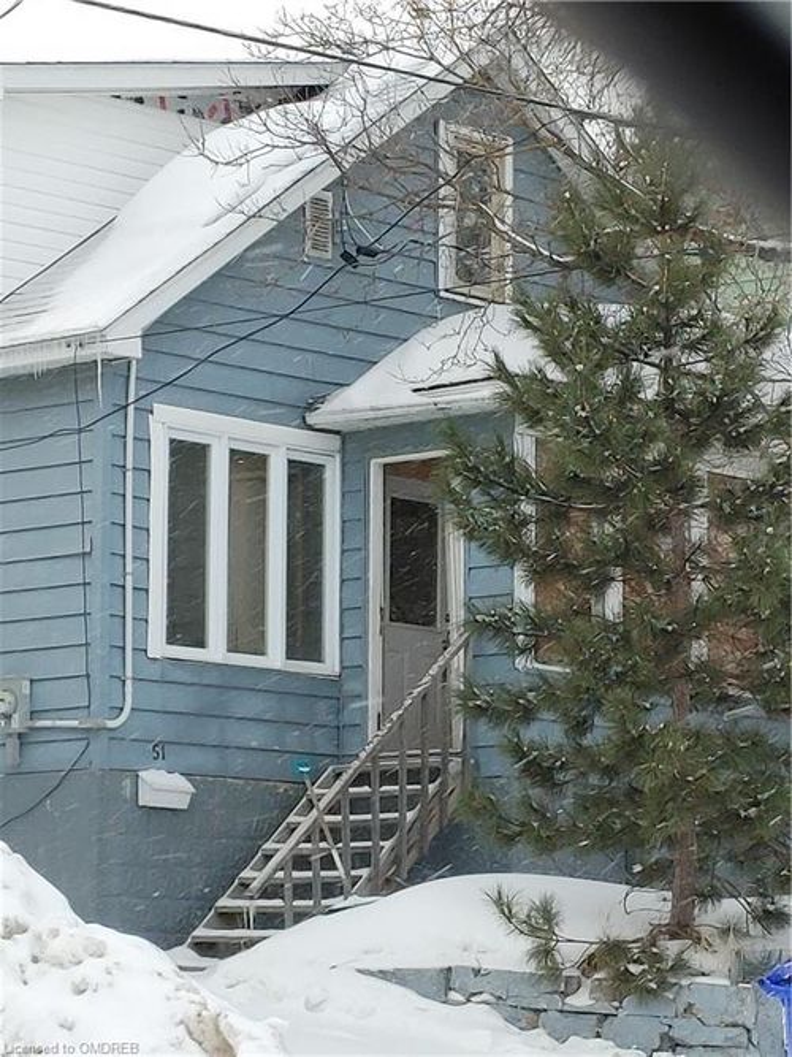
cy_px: 528
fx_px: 4272
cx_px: 396
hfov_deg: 10.6
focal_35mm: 140
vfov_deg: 14.1
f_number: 1.8
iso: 50
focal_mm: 4.81
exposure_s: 1/236
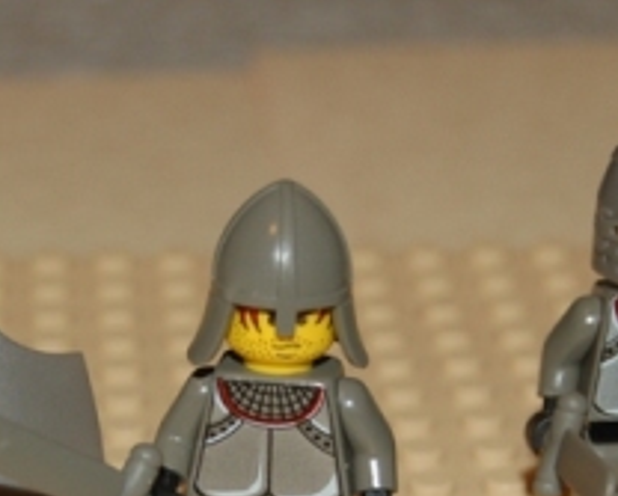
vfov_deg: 10.0
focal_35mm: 154
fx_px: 2821
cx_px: 258
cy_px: 399
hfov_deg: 12.5
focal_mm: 38
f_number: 4.8
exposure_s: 1/60
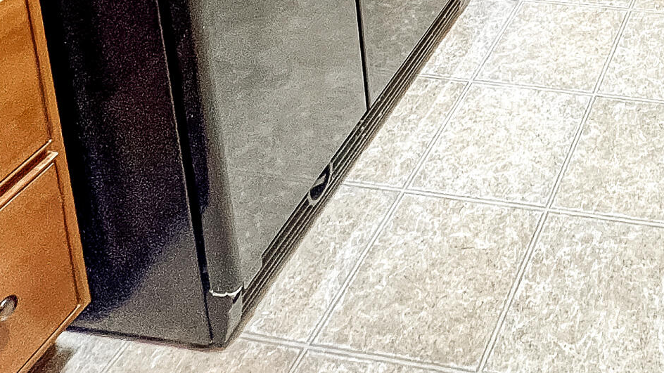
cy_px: -400
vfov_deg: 17.5
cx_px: 735
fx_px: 792
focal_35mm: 45
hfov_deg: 37.7
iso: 200
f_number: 1.8
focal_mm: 1.57
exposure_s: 1/60
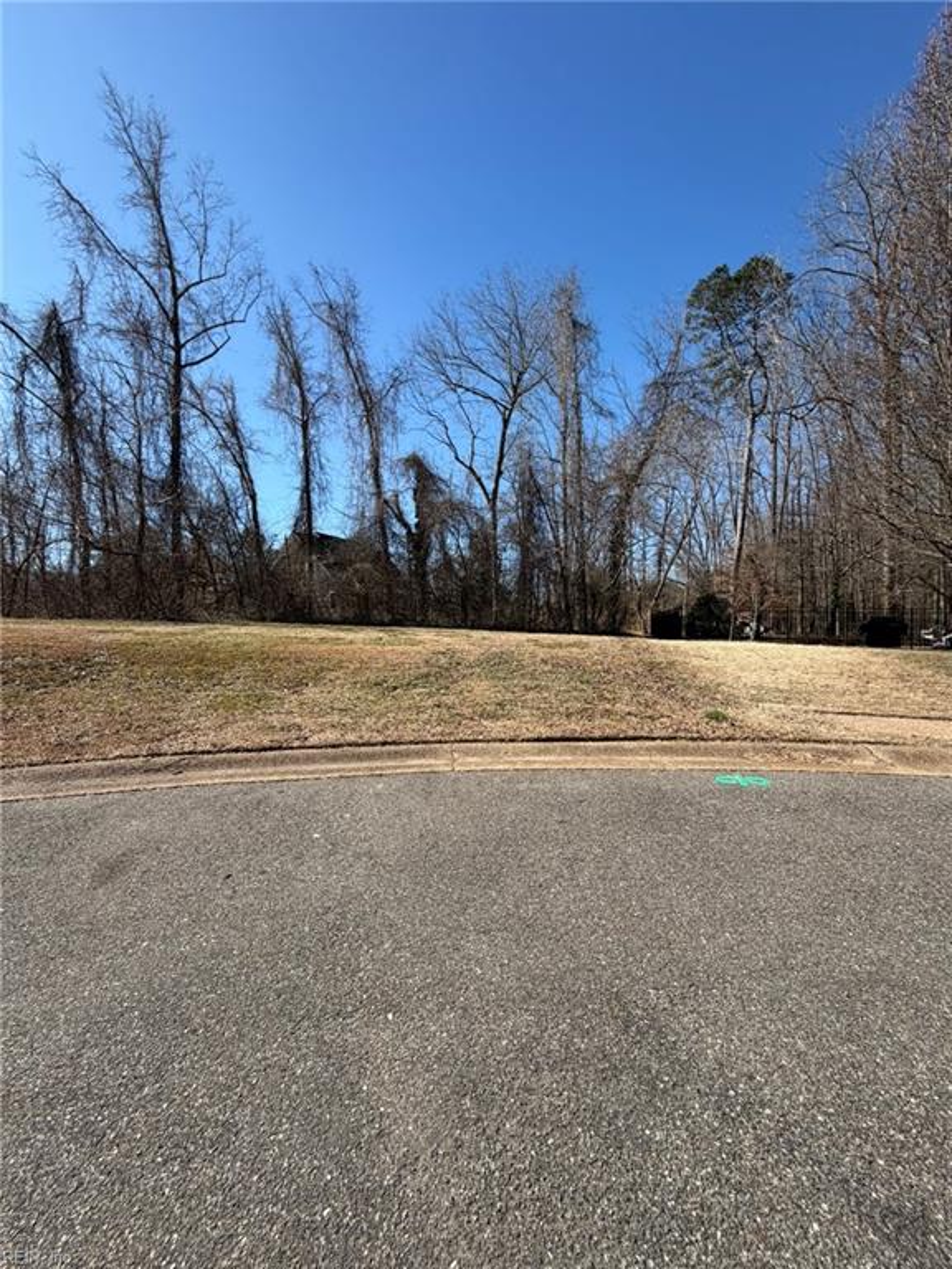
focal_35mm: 14
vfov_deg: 102.1
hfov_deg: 85.7
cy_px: 634
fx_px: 513
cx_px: 476
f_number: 2.2
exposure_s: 1/770
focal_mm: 2.22
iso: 32
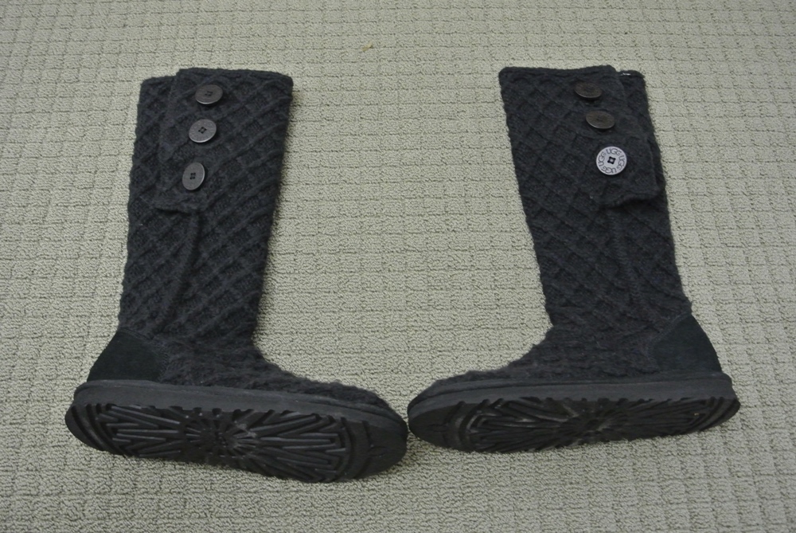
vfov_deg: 41.2
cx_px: 398
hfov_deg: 58.7
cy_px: 266
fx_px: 708
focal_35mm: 32
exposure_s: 1/30
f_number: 3.8
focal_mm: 12.2
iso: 2000
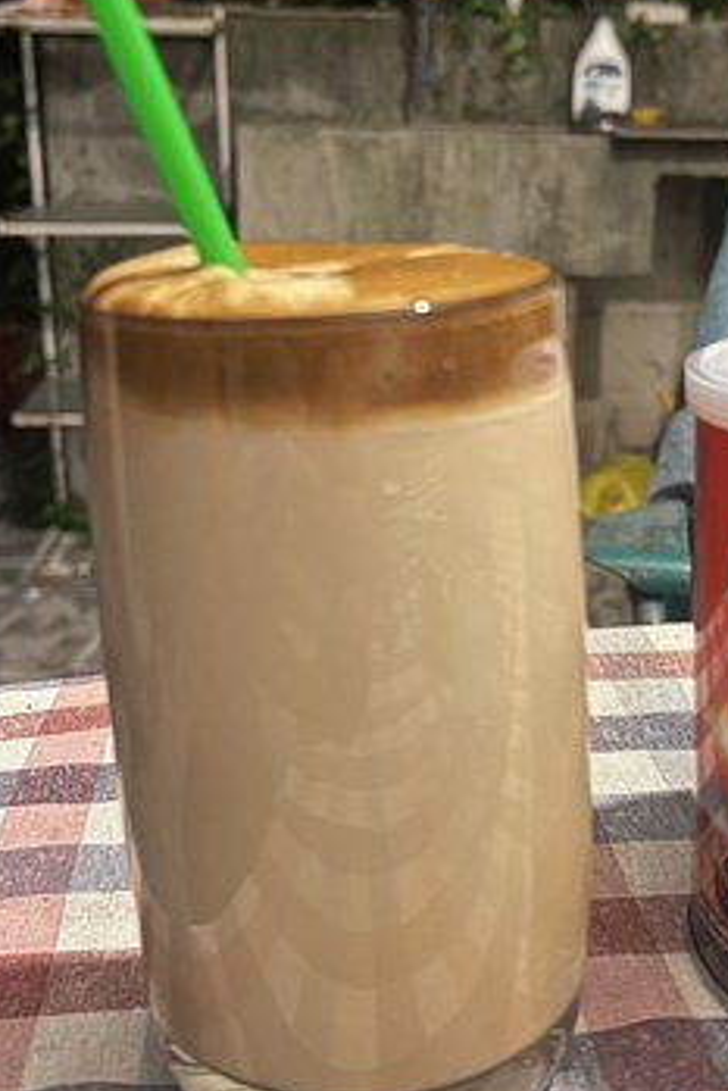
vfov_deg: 42.7
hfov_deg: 29.0
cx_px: 517
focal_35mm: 46
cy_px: 481
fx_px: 1394
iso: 400
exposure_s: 1/33
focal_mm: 5.1
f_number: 1.6
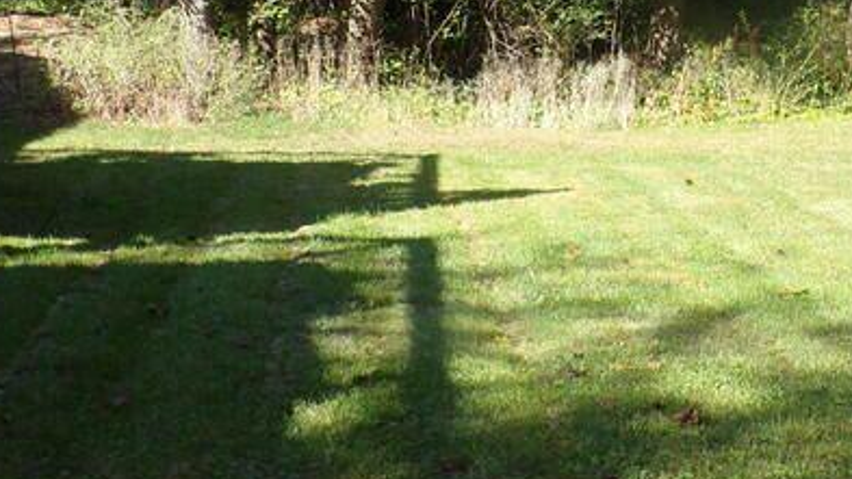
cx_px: 802
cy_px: 85
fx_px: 1852
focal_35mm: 82
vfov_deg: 14.6
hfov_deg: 25.0
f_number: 4.7
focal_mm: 6.6
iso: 80
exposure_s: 1/140
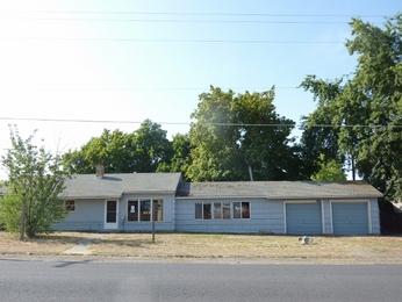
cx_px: 201
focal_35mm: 29
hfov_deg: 61.6
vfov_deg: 48.3
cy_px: 151
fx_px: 337
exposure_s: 1/320
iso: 80
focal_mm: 4.7
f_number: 4
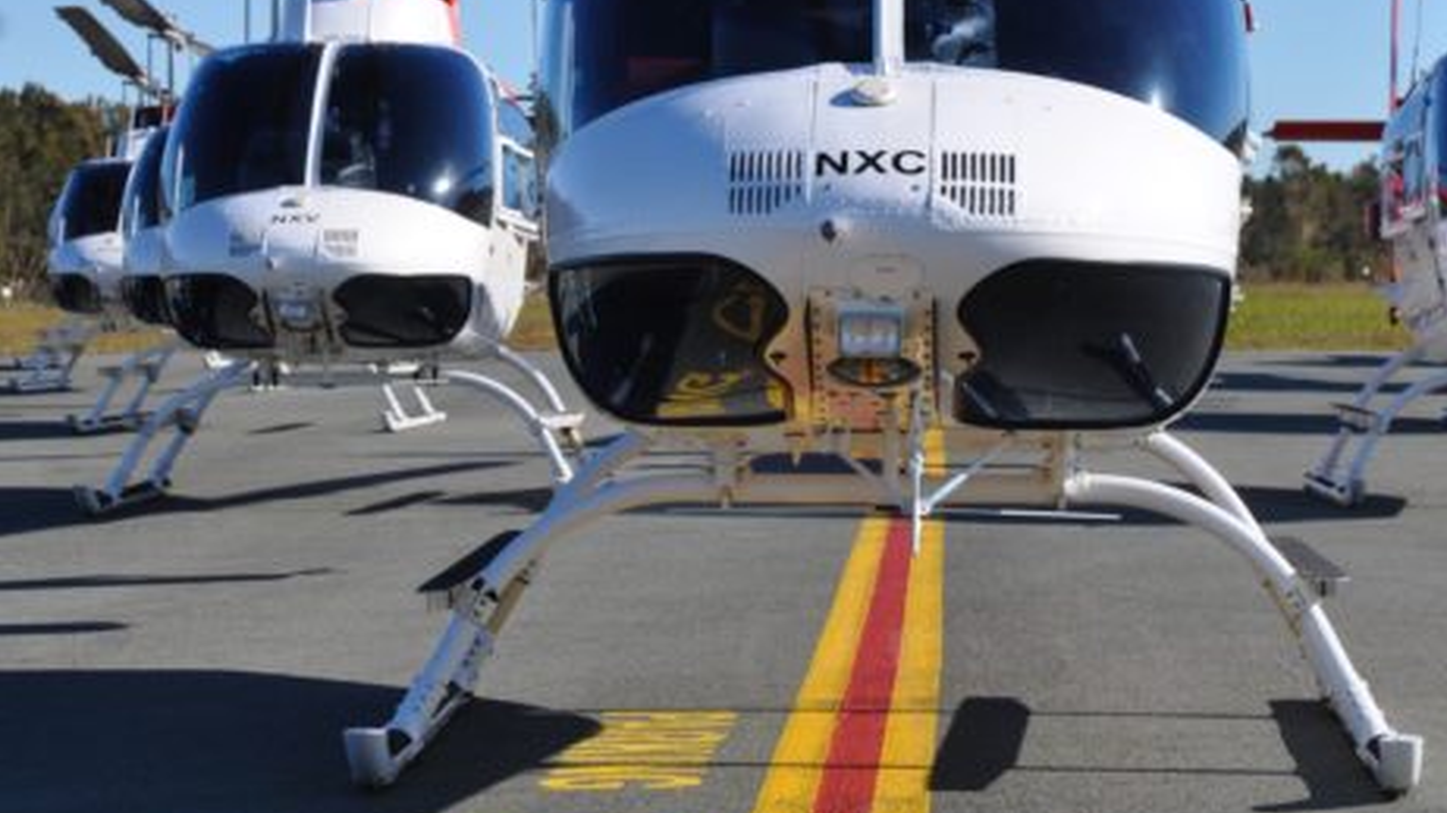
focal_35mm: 146
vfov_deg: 8.3
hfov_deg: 14.7
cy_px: 182
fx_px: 5600
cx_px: 917
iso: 200
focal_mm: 66
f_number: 11
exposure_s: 1/500
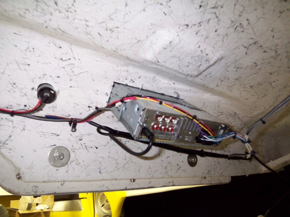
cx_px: 145
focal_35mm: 23
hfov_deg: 73.9
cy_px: 108
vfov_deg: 58.9
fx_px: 193
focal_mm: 3.8
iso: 200
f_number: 2.8
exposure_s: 1/30
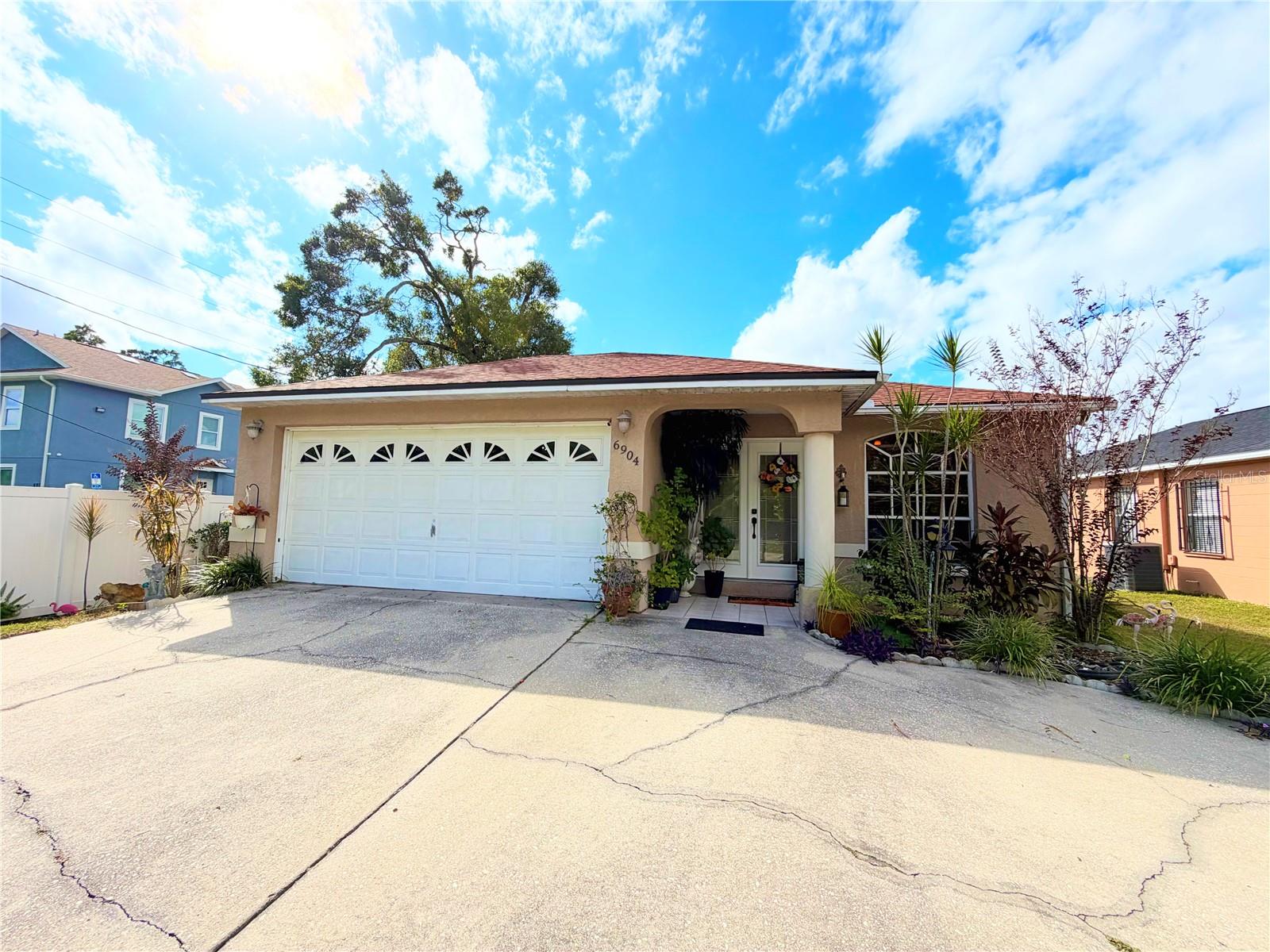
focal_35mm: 14
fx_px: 514
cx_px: 635
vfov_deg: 85.7
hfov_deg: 102.1
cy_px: 476
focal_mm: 2.22
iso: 32
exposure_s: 1/985
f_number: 2.2
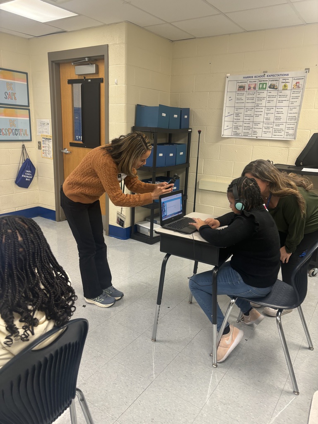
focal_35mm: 26
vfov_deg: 67.3
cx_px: 159
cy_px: 212
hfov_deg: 53.1
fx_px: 318
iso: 100
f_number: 1.6
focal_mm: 5.96
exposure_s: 1/60
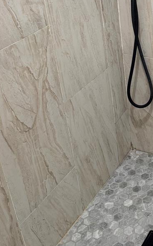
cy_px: 72
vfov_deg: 35.7
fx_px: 374
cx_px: 184
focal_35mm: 56
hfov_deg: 21.5
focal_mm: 5.96
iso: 125
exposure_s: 1/60
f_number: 1.6
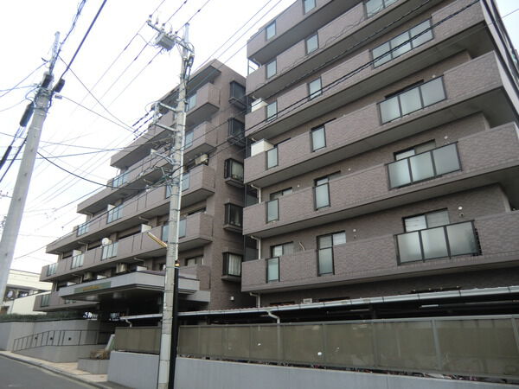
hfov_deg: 71.6
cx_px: 260
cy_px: 194
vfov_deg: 56.8
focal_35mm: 24
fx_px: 360
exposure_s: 1/60
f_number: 3.2
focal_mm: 4.3
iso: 64
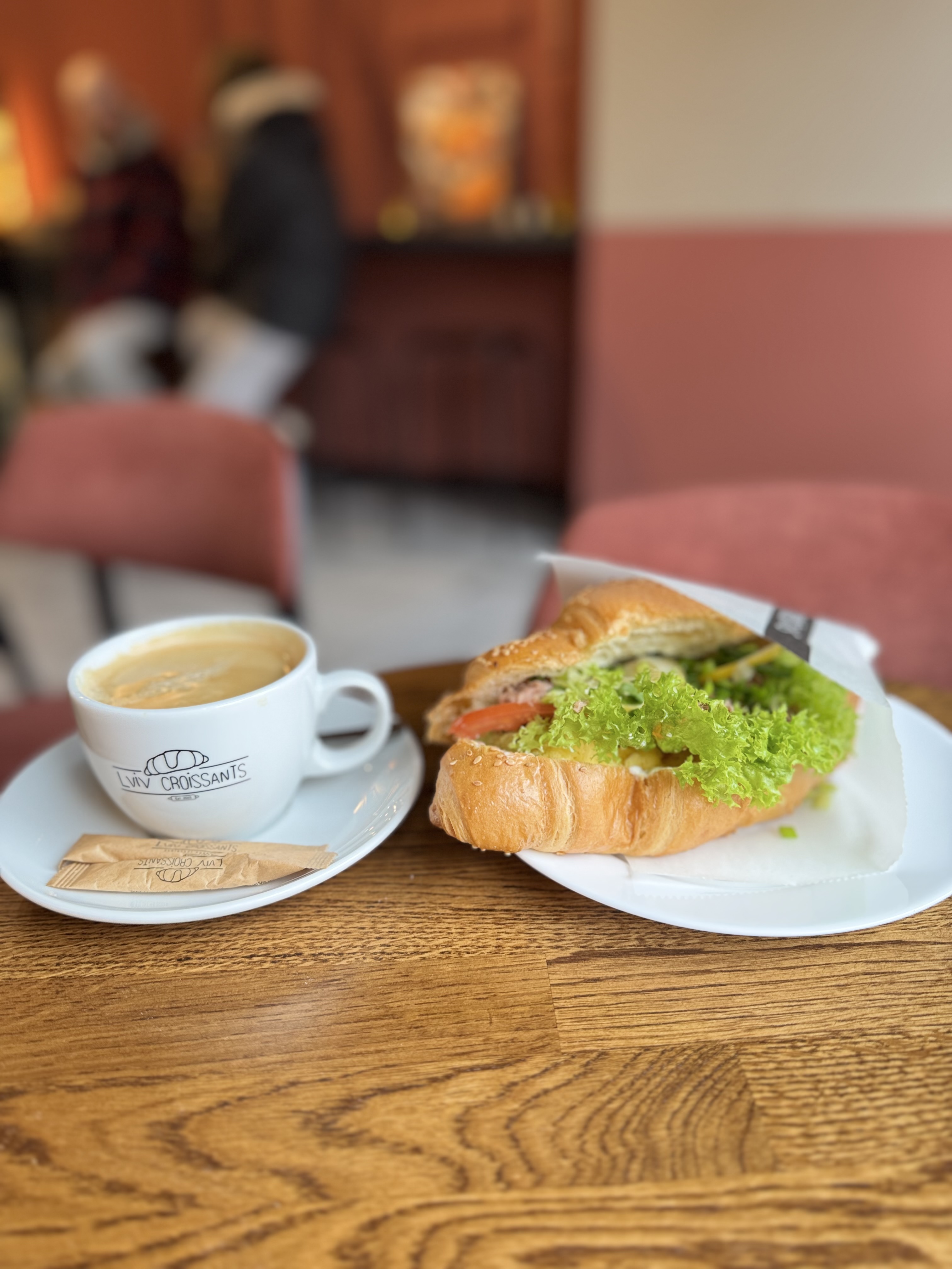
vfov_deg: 71.6
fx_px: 880
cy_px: 634
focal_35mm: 24
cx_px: 476
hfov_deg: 56.8
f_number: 1.78
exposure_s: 1/121
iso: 125
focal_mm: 6.76
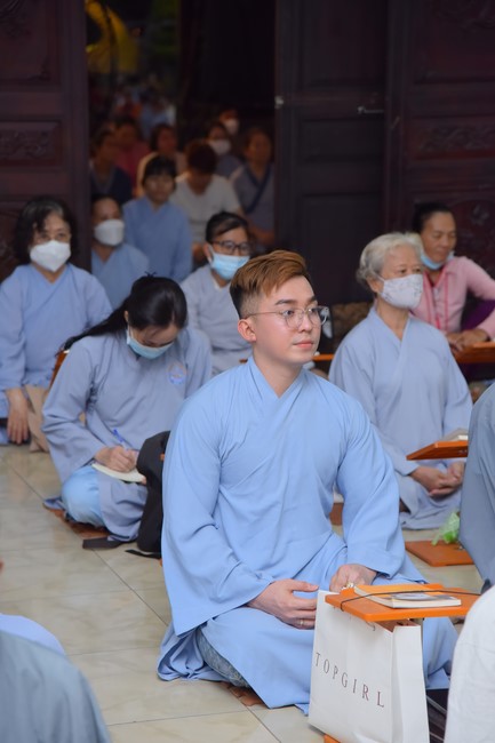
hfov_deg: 13.0
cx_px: 248
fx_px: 2167
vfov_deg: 19.5
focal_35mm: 105
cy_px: 372
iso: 1250
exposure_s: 1/160
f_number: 5
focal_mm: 105
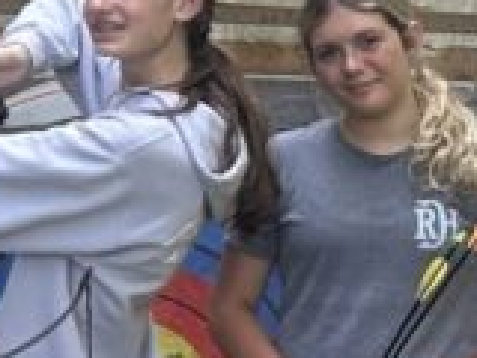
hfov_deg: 11.5
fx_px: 2287
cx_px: 674
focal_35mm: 166
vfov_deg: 8.9
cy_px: 382
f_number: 1.5
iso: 40
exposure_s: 1/221
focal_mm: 5.7
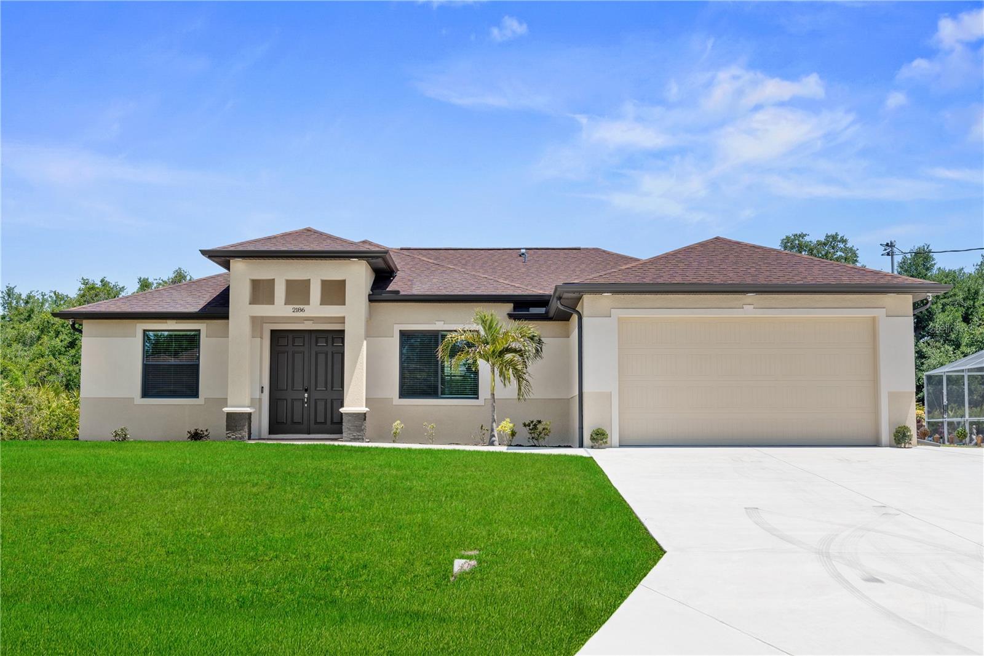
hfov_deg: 47.4
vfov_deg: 32.6
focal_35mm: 41
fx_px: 1120
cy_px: 328
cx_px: 492
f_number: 7.1
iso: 50
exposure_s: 1/320
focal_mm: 41
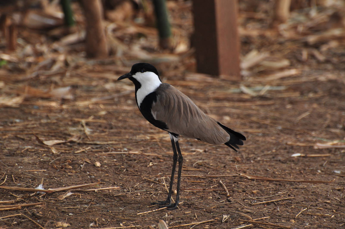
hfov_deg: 4.6
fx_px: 4308
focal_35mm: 450
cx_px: 172
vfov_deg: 3.0
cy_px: 114
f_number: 5.6
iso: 200
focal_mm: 300
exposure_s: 1/60
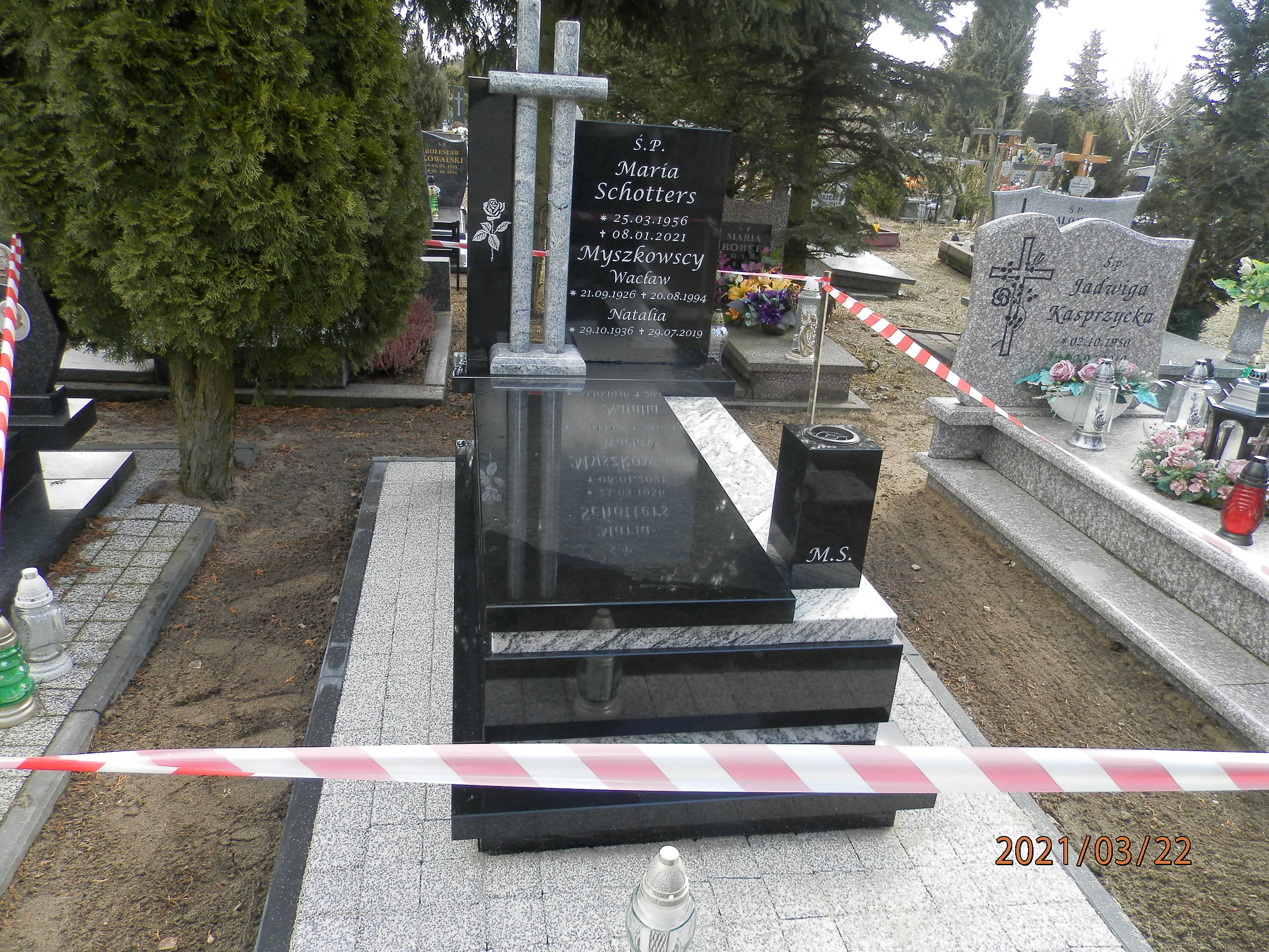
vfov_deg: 54.9
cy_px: 476
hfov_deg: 69.4
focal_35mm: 25
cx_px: 634
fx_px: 916
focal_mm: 4.5
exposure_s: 1/125
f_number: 3.1
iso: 80
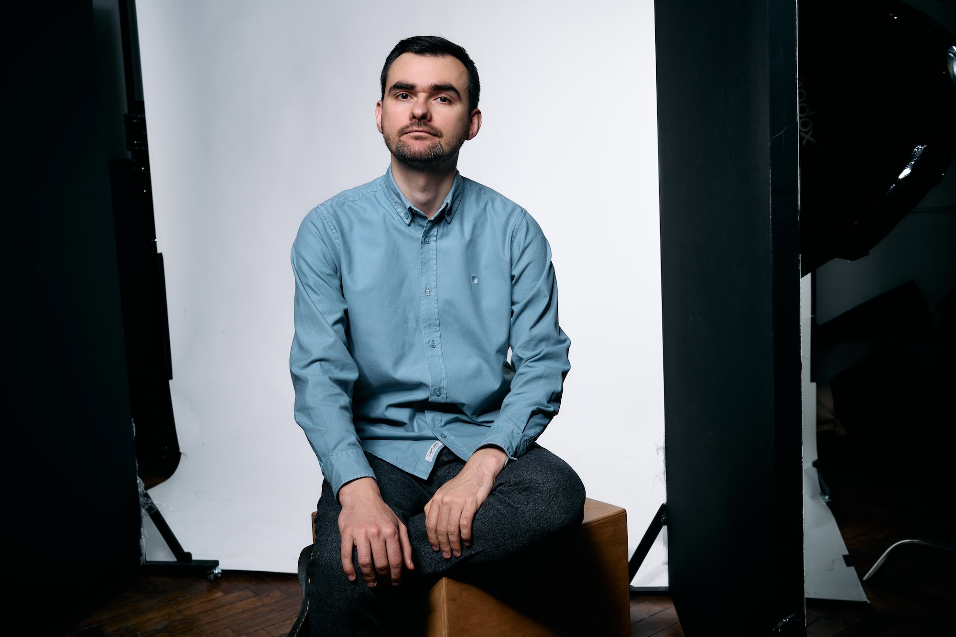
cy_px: 318
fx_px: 929
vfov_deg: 37.8
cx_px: 478
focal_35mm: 35
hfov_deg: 54.4
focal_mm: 35
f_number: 5.6
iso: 320
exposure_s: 1/160
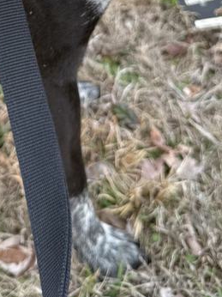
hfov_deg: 19.5
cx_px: 17
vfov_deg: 24.0
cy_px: -57
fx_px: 634
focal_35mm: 74
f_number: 1.78
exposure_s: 1/204
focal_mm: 6.76
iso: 64
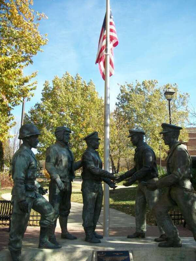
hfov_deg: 40.7
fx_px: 264
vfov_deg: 52.6
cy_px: 130
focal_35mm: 35
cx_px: 98
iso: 80
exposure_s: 1/400
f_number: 3.1
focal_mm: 6.3
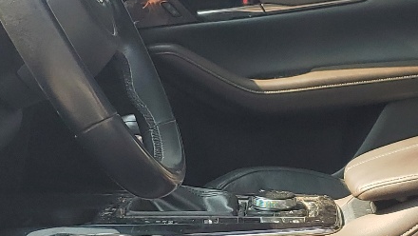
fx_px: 1142
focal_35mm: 103
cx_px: 251
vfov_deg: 11.7
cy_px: 206
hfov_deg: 20.7
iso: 50
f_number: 1.5
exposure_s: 1/370
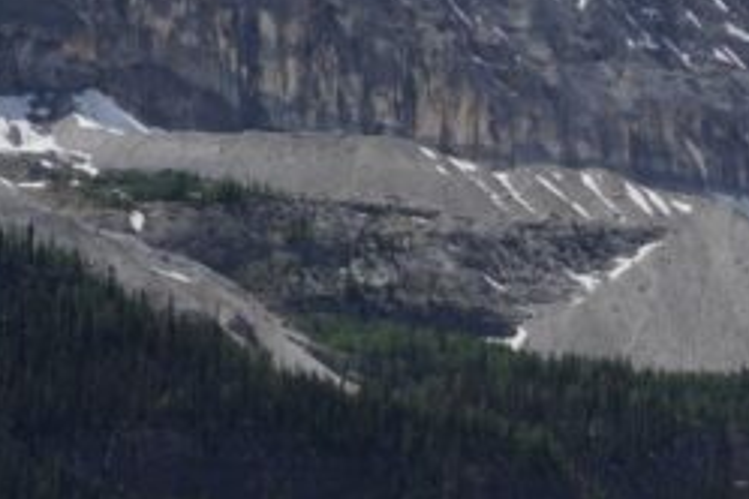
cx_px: 1086
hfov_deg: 10.4
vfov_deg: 7.2
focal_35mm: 191
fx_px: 3975
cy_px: 377
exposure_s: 1/250
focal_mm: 31
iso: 100
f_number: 14
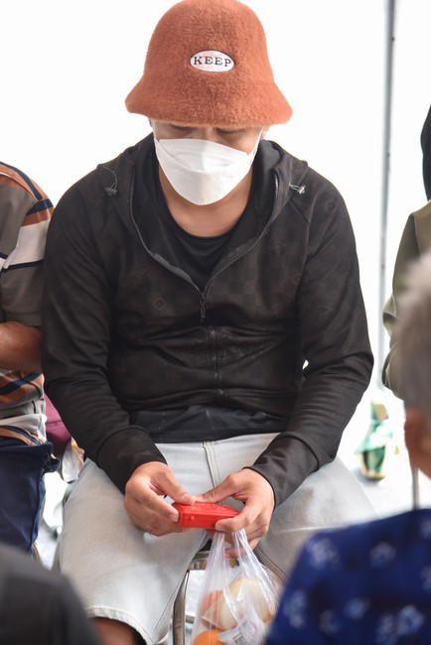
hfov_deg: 11.4
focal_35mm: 120
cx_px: 216
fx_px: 2153
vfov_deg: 17.1
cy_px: 322
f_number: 4
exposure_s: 1/200
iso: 800
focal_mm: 120
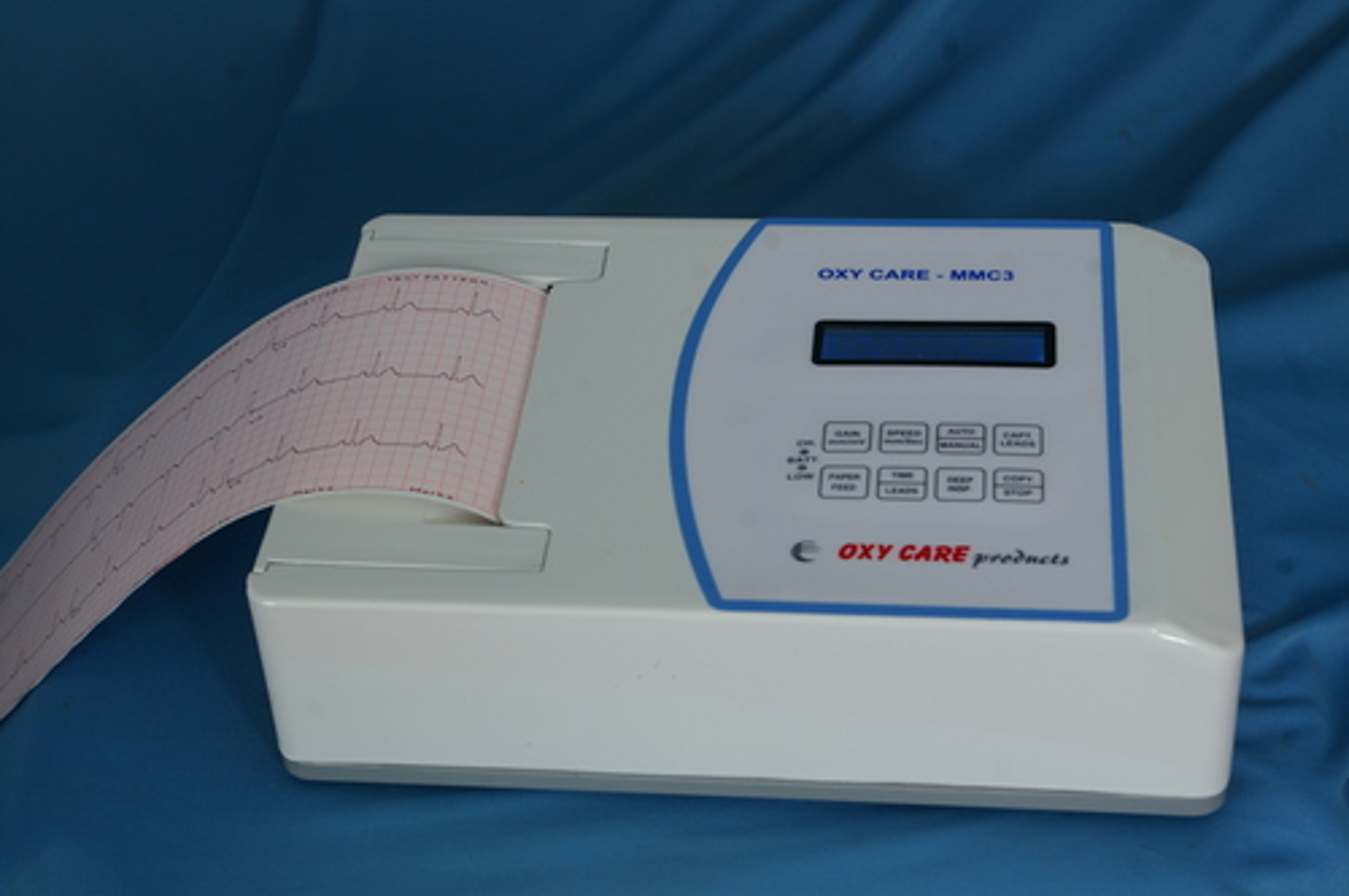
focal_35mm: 68
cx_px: 674
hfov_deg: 29.9
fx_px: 2526
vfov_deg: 20.1
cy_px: 448
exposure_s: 1/90
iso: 200
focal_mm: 45
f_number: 8
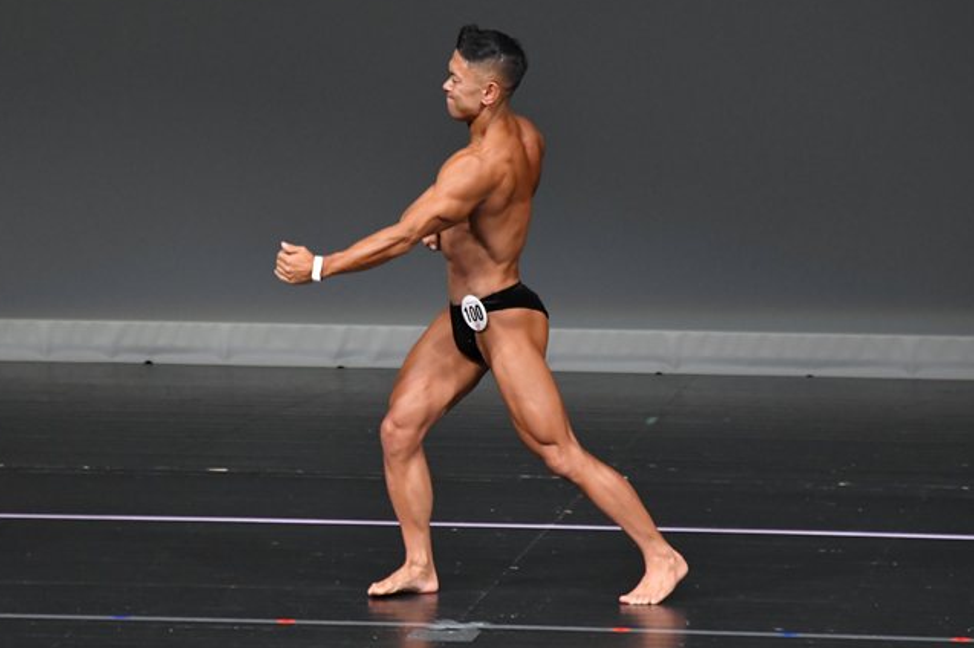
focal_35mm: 420
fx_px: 11357
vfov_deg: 3.3
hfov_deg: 4.9
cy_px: 322
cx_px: 423
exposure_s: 1/400
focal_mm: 230
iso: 4000
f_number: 5.6
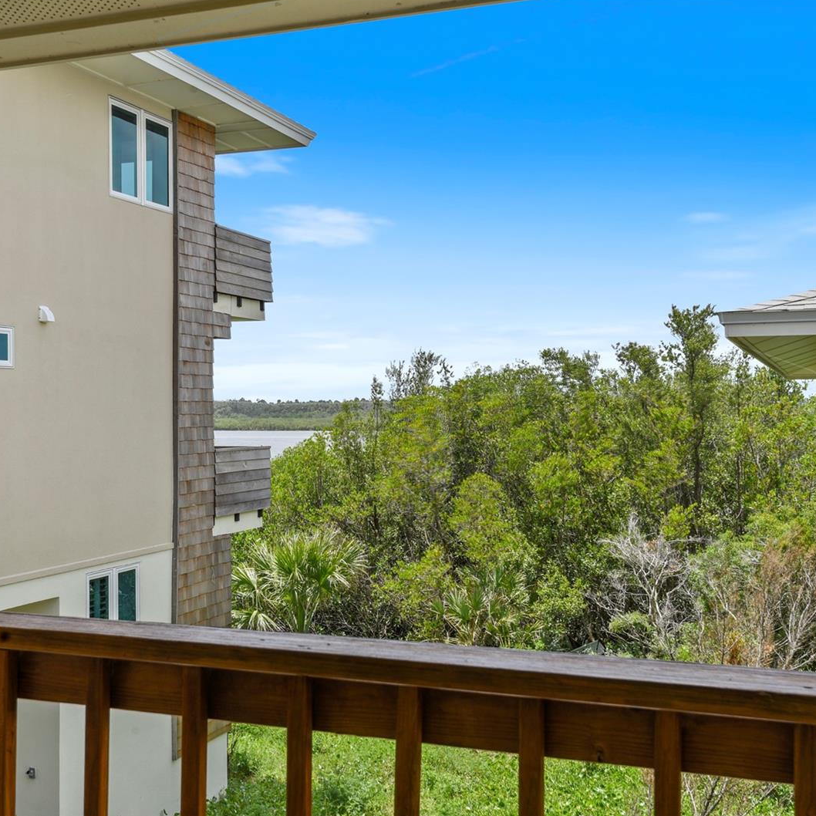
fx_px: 1200
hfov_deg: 37.4
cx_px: 338
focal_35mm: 45
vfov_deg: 37.6
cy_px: 406
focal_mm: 35
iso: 125
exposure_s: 1/60
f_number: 11
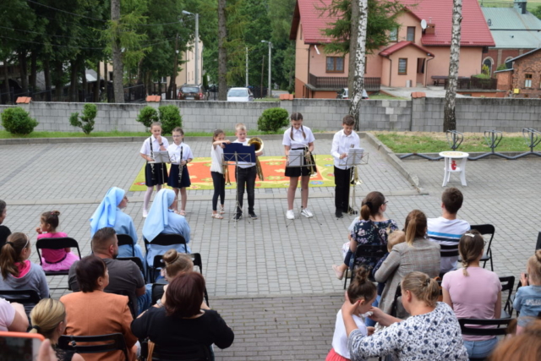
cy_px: 180
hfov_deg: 38.9
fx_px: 767
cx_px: 270
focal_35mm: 51
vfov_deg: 26.5
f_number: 8
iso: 400
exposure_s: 1/250
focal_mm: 34
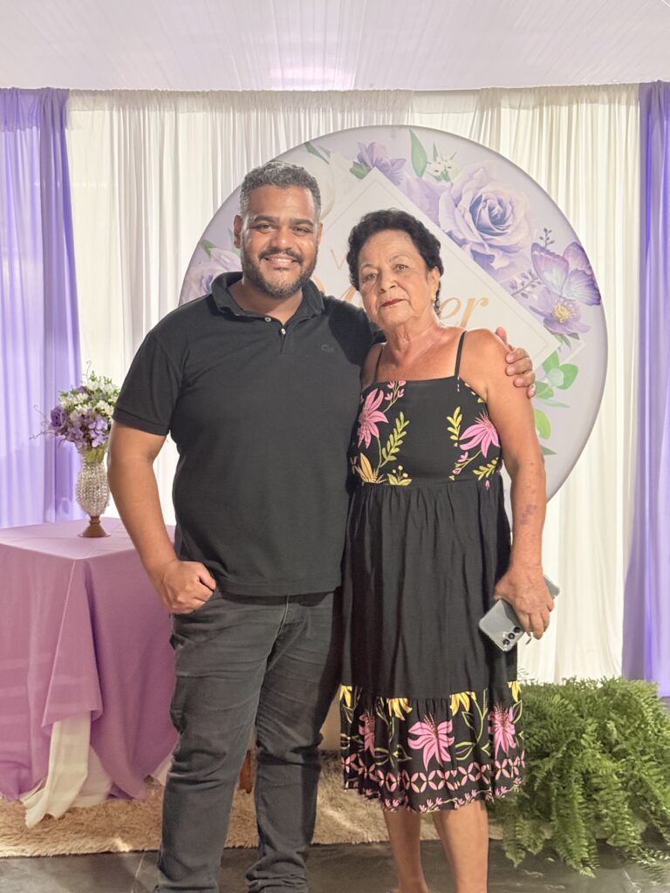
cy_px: 446
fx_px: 1239
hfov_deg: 30.3
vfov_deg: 39.7
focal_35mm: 48
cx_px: 335
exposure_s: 1/30
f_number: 1.78
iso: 500
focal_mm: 6.76
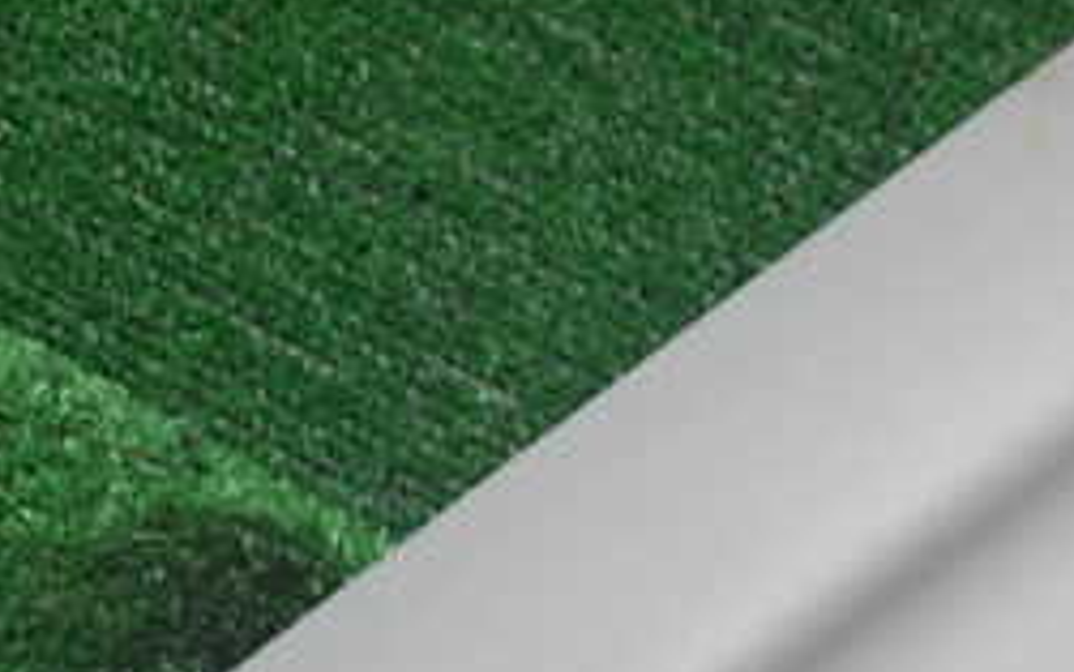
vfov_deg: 16.7
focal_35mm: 76
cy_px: 702
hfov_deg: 26.8
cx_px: 800
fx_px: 2225
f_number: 2.3
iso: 200
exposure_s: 1/30
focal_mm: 5.4
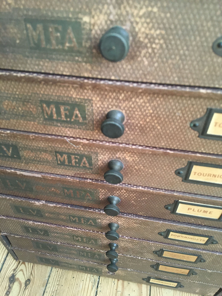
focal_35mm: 29
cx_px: 111
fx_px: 248
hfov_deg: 48.2
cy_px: 148
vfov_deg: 61.7
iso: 200
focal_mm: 4.15
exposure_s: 1/17
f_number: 2.2
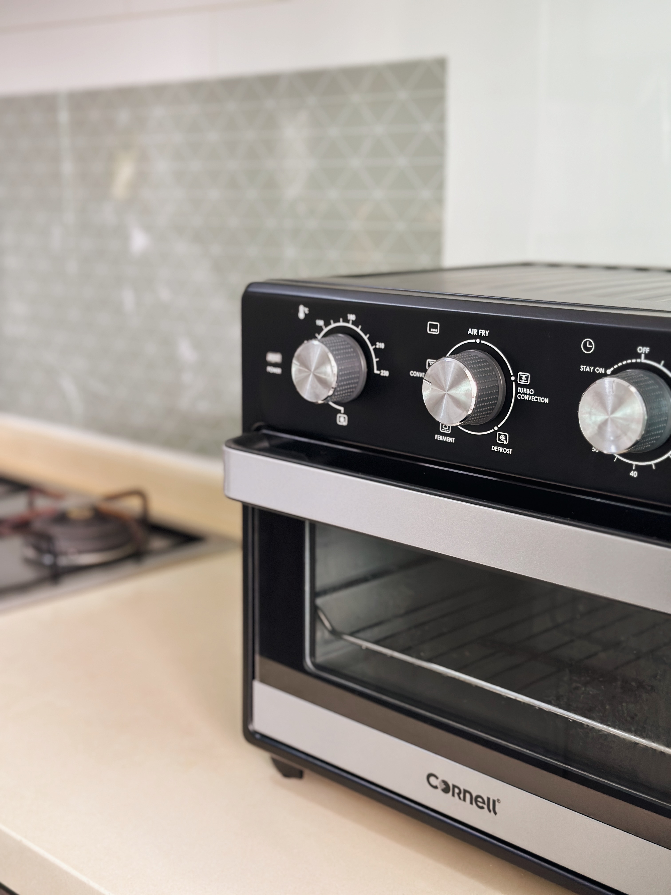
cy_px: 448
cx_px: 336
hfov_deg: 30.3
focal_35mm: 48
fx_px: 1241
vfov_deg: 39.7
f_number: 1.78
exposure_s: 1/100
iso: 160
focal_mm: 6.86
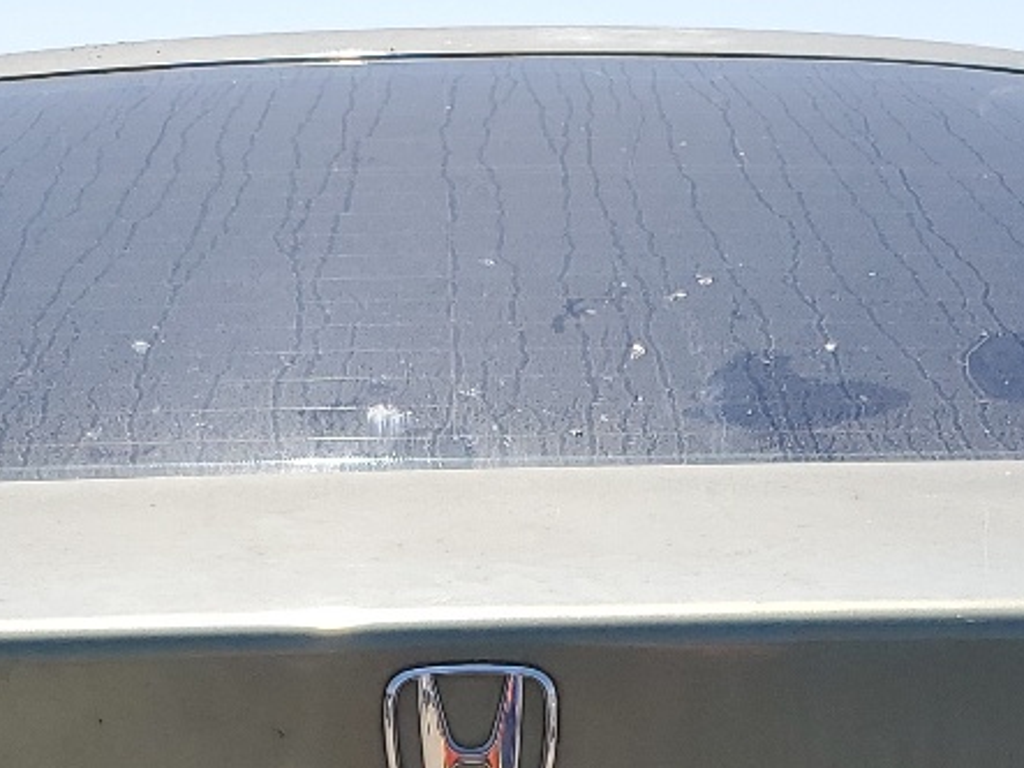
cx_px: 453
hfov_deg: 20.9
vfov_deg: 14.5
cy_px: 1201
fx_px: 2780
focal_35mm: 94
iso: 50
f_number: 1.5
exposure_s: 1/2500
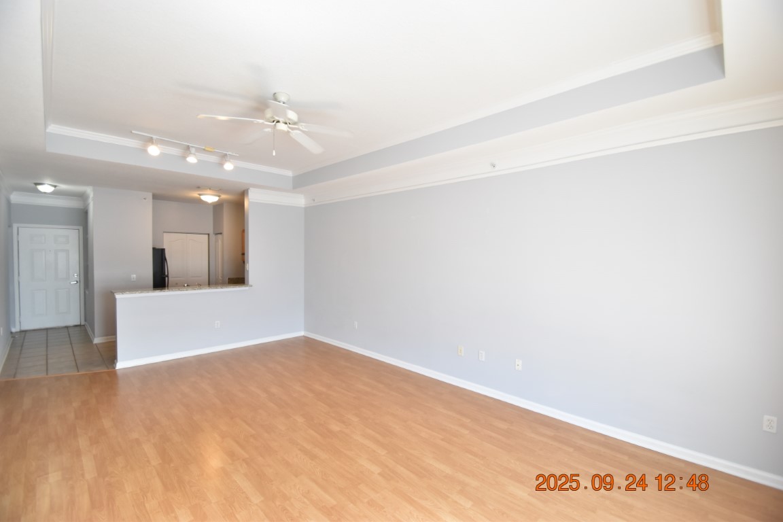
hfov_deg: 100.4
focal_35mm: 15
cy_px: 261
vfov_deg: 77.3
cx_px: 392
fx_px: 326
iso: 800
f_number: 3.5
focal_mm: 10
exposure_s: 1/180
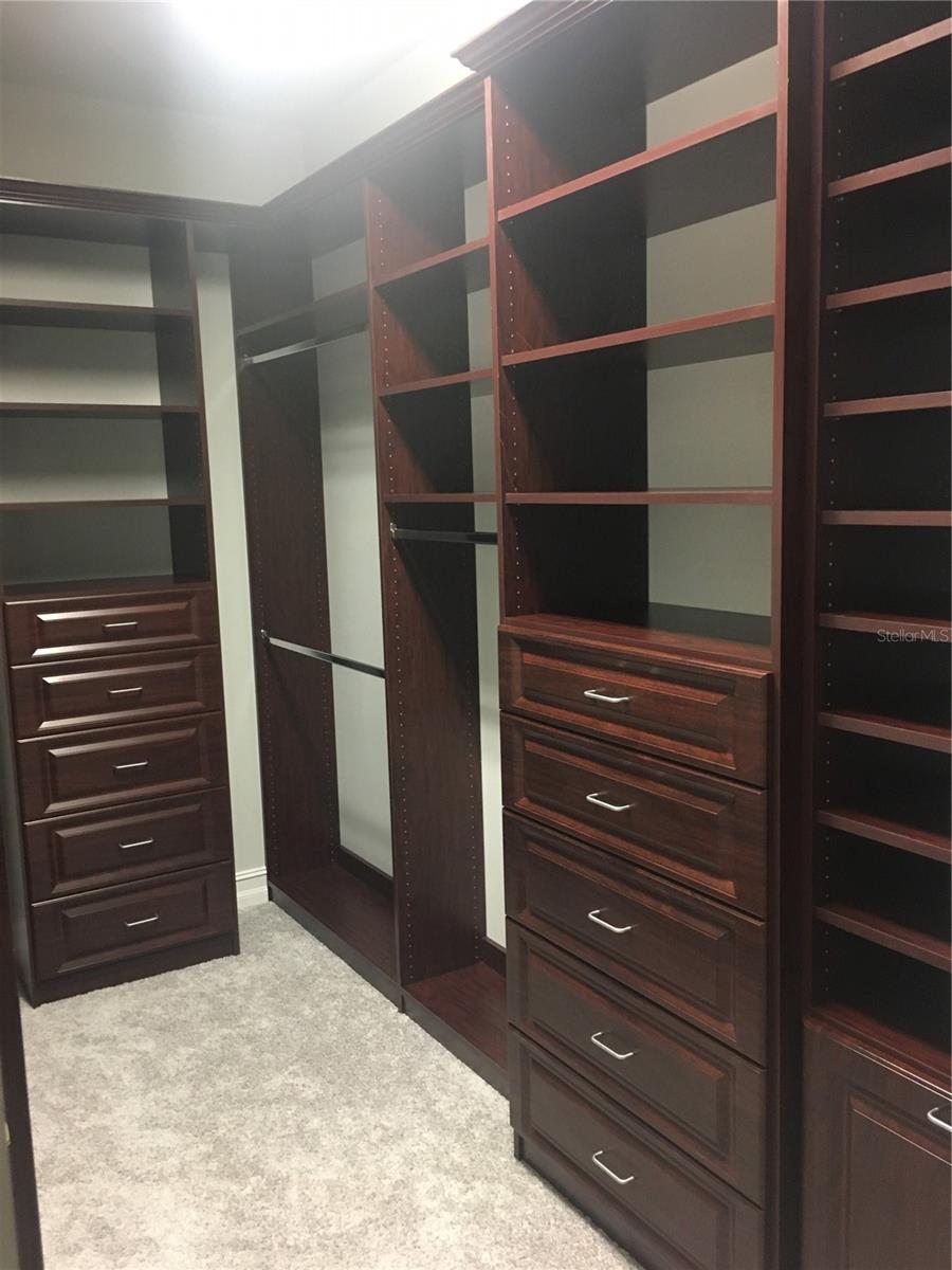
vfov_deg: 61.7
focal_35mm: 29
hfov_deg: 48.2
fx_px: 1063
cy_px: 635
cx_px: 476
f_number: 2.2
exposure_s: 1/17
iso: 200
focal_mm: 4.15
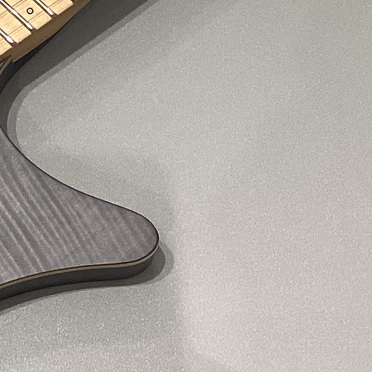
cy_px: -36
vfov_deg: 13.4
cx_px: 64
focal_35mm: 128
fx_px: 1556
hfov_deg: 13.6
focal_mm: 3.3
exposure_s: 1/100
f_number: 2.4
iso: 100
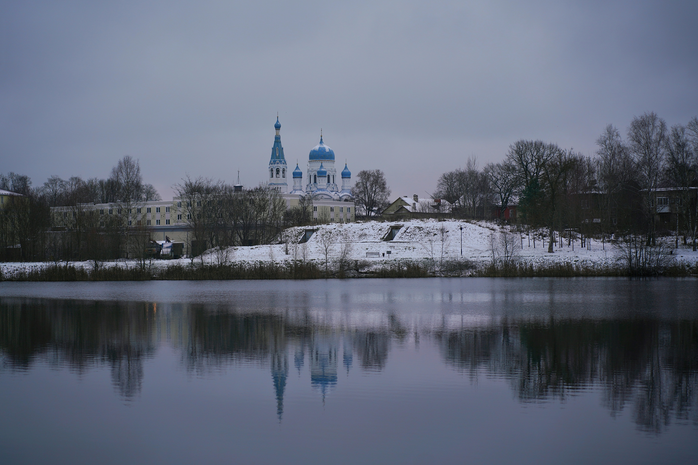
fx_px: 1493
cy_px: 231
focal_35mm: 77
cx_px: 342
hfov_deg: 26.3
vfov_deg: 17.7
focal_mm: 75
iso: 100
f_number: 2.8
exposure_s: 1/250
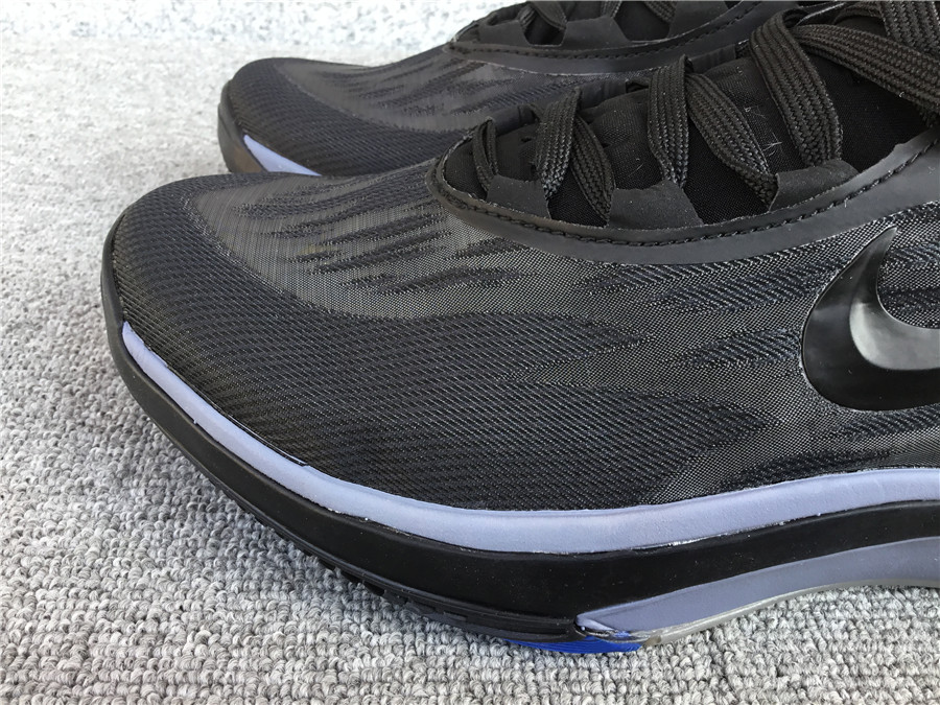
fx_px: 842
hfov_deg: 58.4
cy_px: 352
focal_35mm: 31
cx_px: 470
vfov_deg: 45.4
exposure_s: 1/100
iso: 32
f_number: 2.4
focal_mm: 3.3
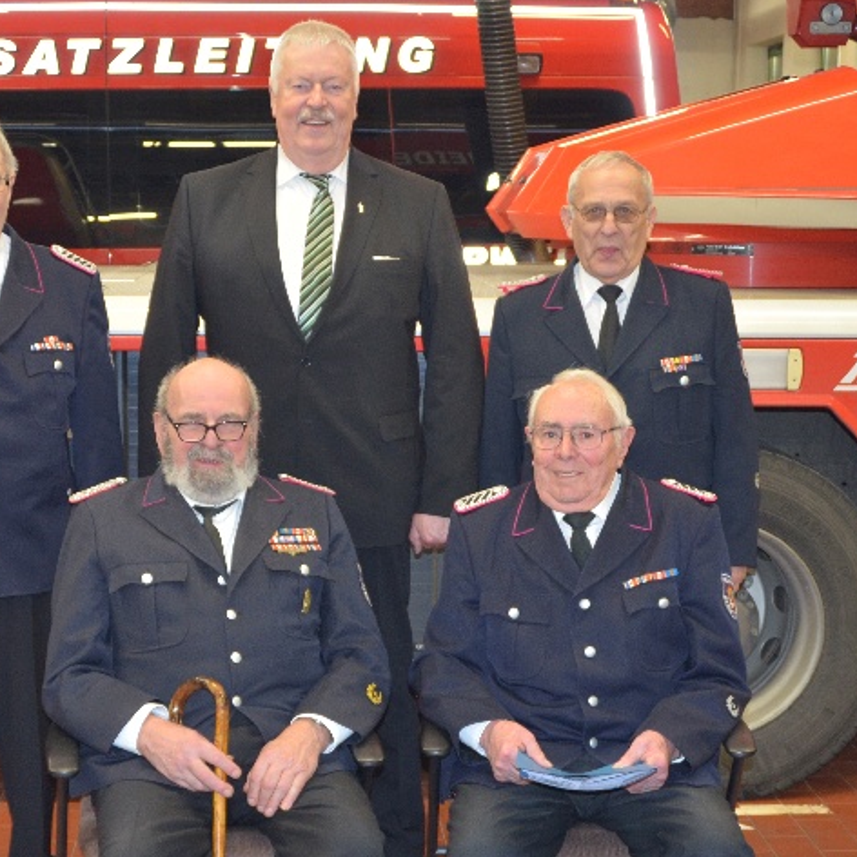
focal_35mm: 49
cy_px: 423
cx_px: 336
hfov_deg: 34.8
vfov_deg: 34.9
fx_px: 1363
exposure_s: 1/60
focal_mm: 25
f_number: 3.8
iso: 800
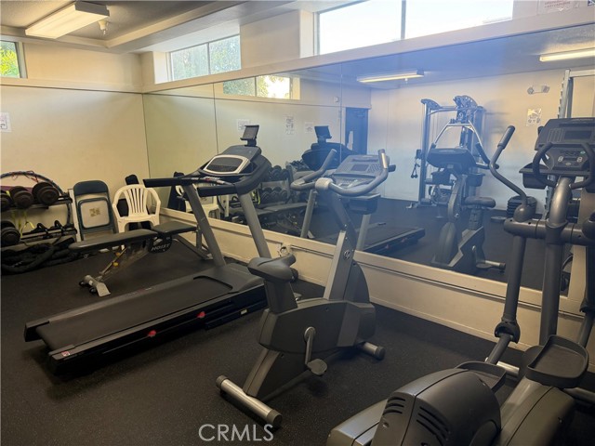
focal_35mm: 24
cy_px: 223
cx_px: 298
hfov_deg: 71.6
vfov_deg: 56.8
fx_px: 413
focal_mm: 6.76
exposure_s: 1/74
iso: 200
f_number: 1.78
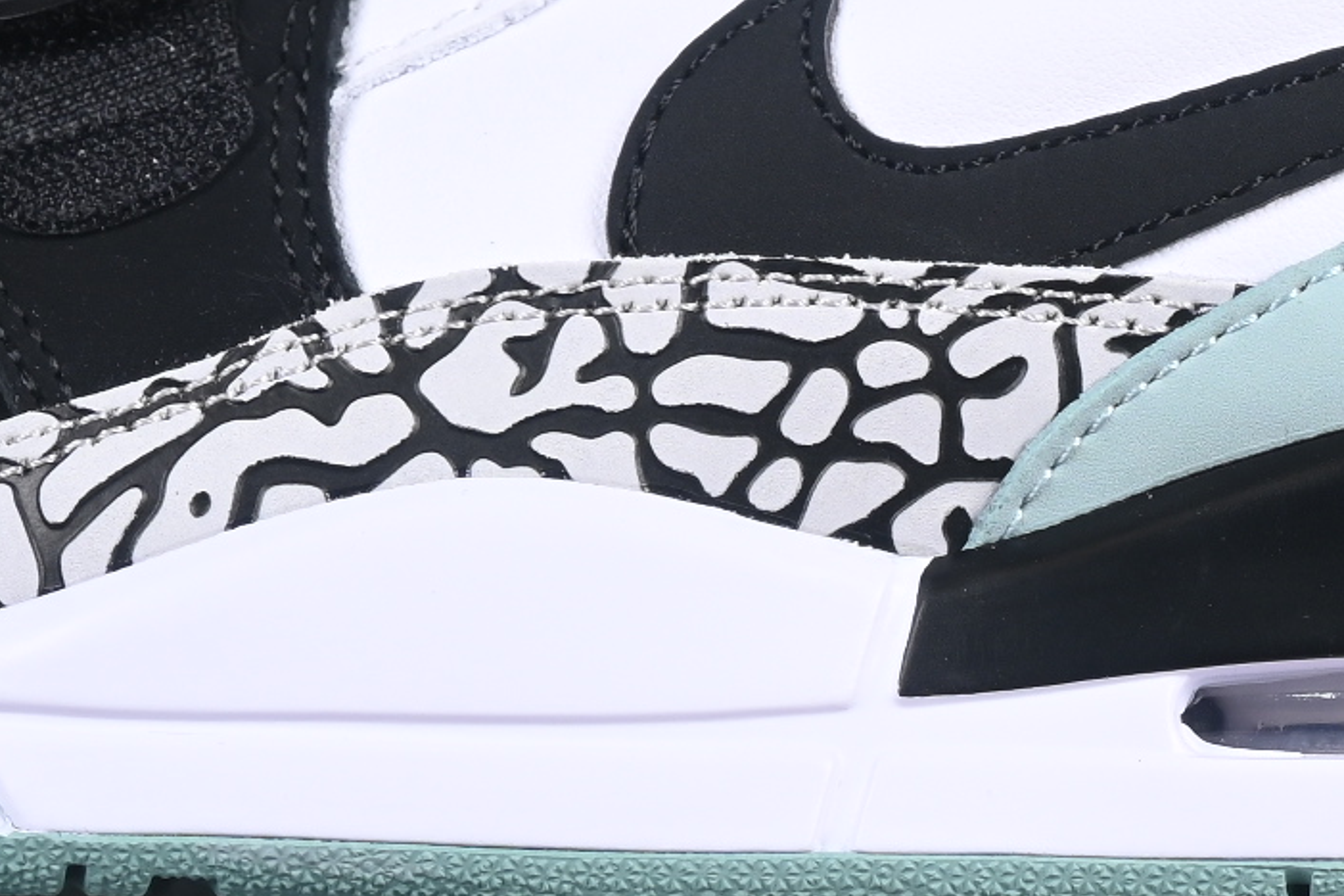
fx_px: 11122
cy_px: -175
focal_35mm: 298
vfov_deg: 4.6
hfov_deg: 6.9
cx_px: 658
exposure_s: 1/60
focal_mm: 50
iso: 160
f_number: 6.3
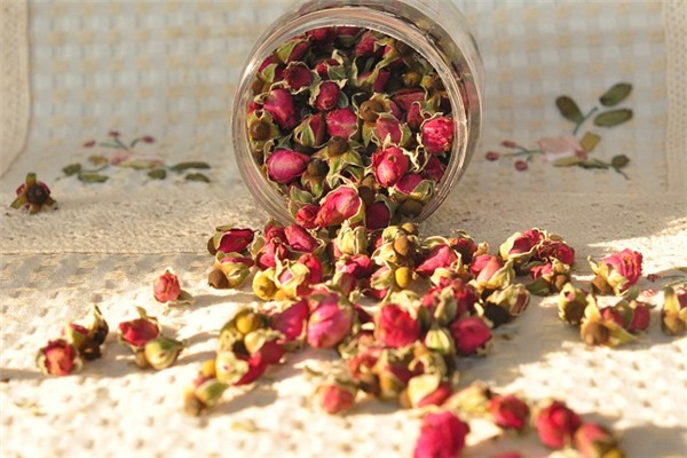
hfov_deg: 27.0
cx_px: 344
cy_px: 229
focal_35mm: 75
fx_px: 1431
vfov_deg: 18.2
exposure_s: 1/200
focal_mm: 50
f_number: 8
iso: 1600
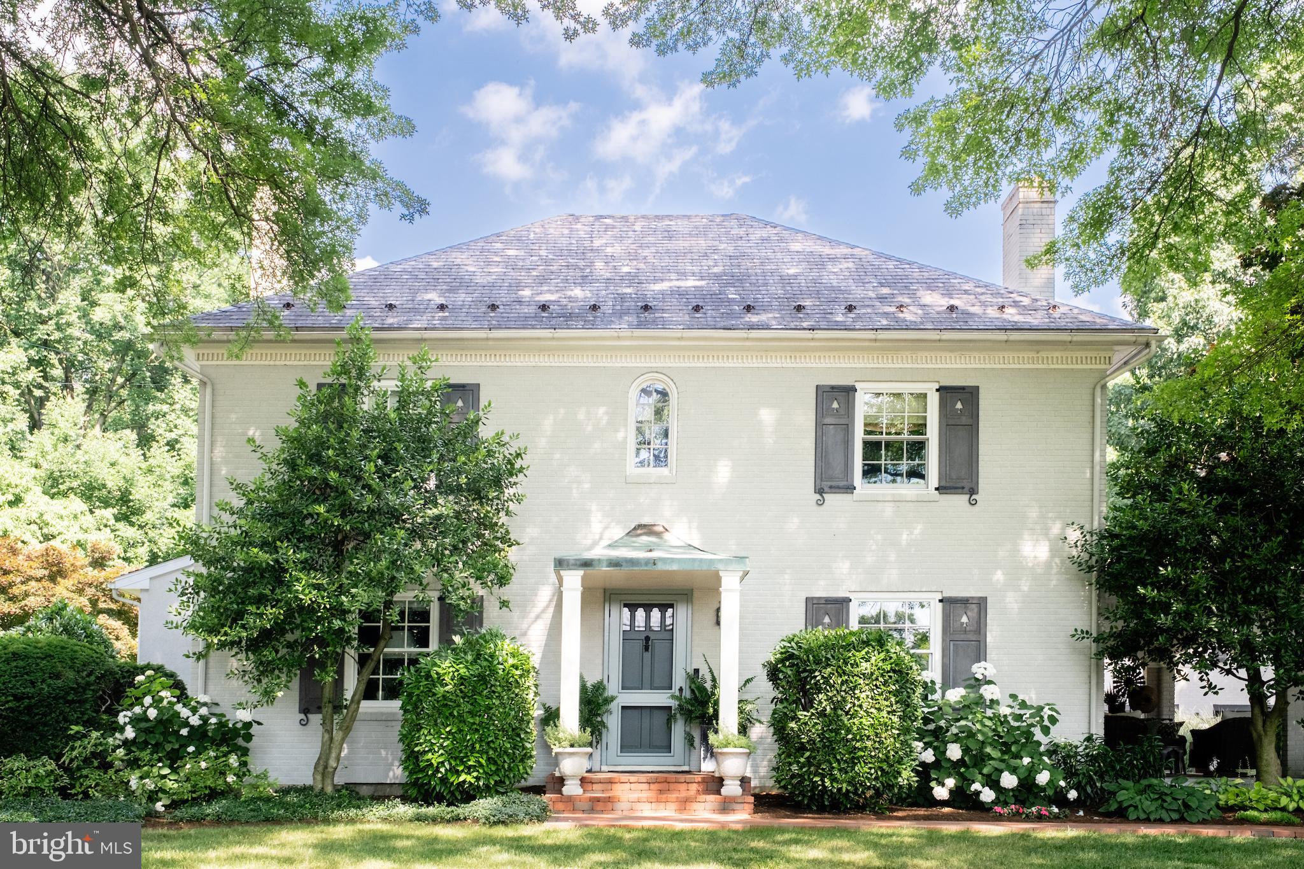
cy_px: 434
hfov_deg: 53.1
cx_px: 652
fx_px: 1304
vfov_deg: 36.9
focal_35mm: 36
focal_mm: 24.2
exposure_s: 1/70
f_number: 9
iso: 320
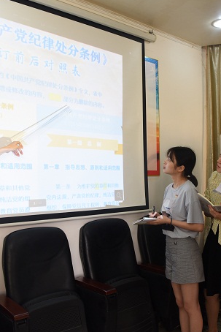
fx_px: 340
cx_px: 150
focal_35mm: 37
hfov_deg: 35.6
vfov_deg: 51.9
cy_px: 167
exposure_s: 1/100
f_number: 5
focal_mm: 24
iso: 640
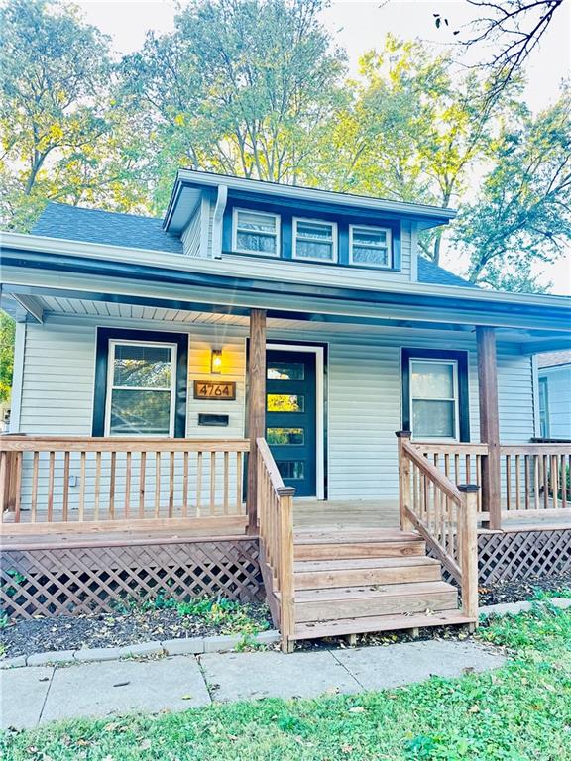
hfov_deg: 56.8
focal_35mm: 24
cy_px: 380
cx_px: 286
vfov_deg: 71.6
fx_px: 528
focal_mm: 6.86
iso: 160
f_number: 1.78
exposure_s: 1/60
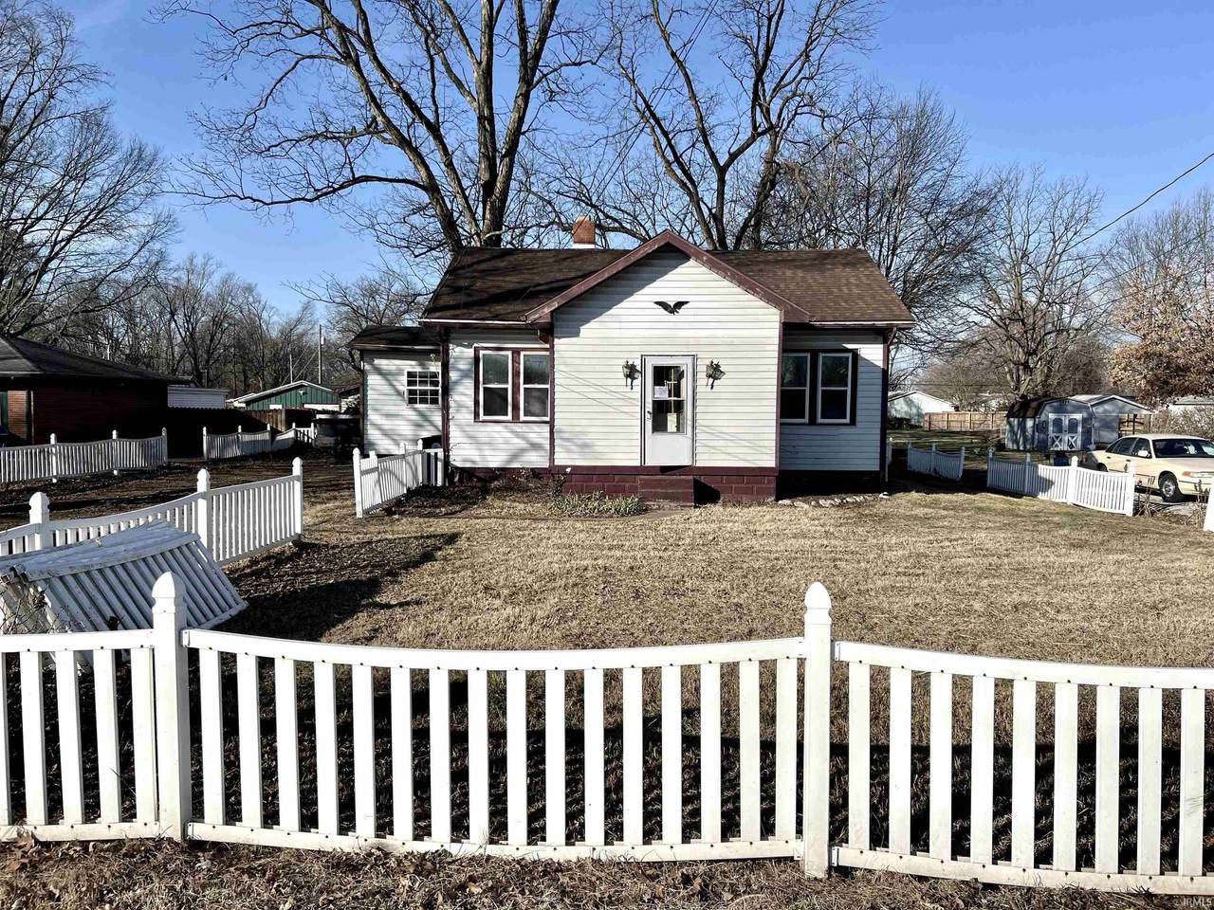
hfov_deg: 67.3
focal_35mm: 26
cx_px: 607
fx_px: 912
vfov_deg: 53.1
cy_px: 455
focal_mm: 5.7
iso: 50
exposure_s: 1/6211
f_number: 1.5
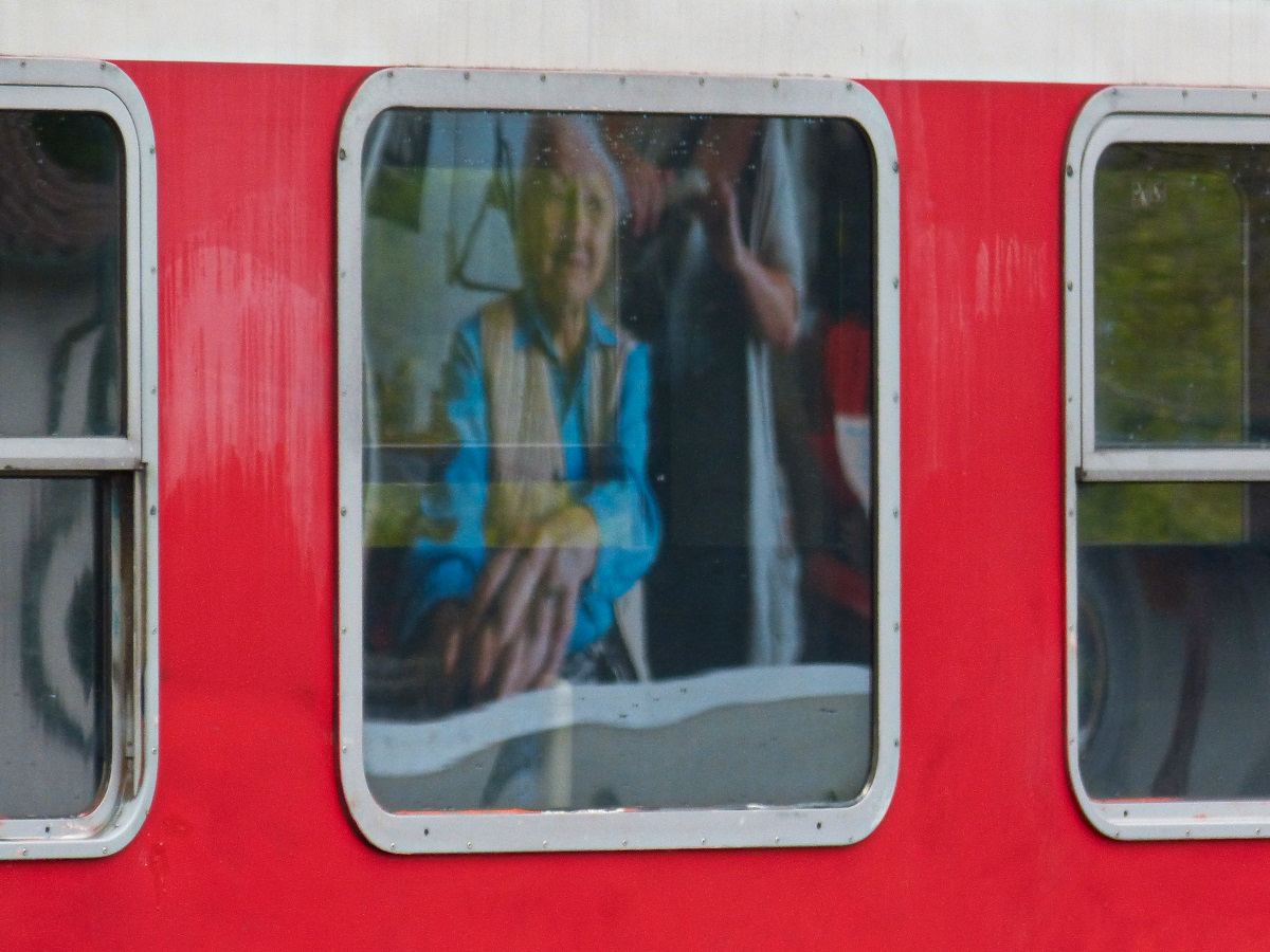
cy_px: 476
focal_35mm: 538
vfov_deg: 2.8
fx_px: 19738
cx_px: 635
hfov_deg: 3.7
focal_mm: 96.8
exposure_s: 1/500
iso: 250
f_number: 4.8
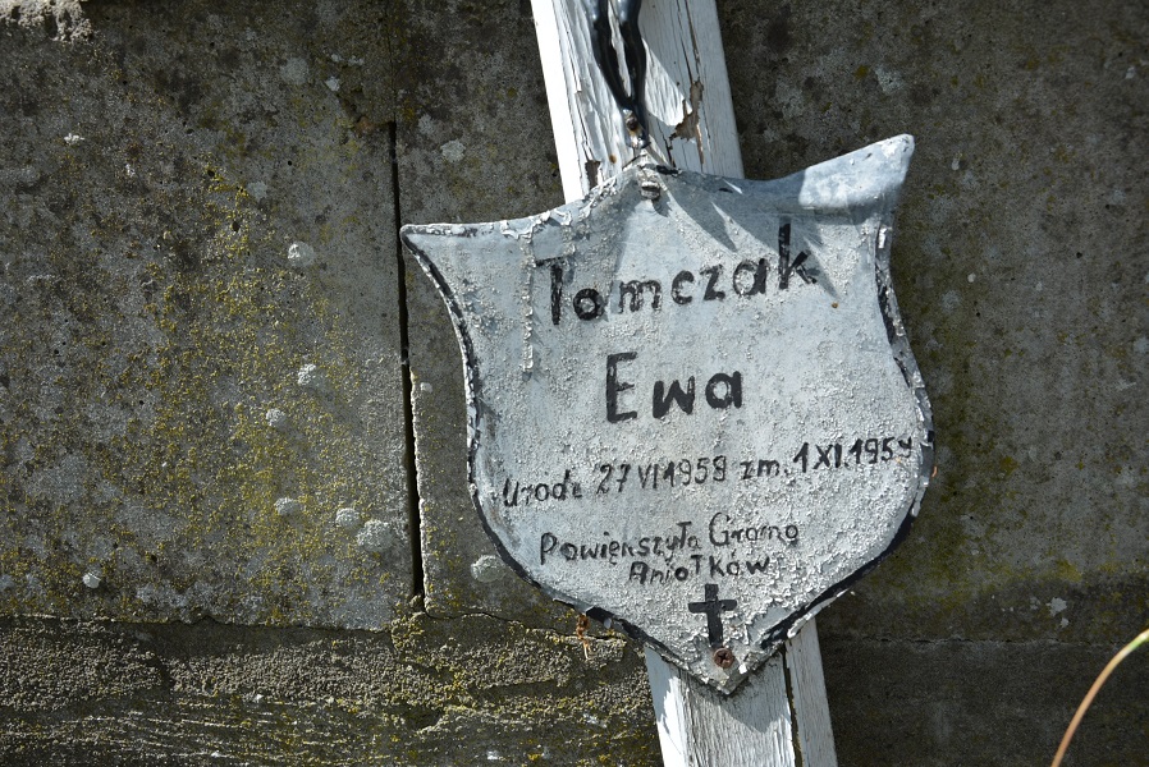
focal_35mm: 33
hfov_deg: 57.2
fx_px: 1054
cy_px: 384
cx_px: 574
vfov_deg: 40.0
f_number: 7.1
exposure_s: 1/160
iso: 100
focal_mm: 22
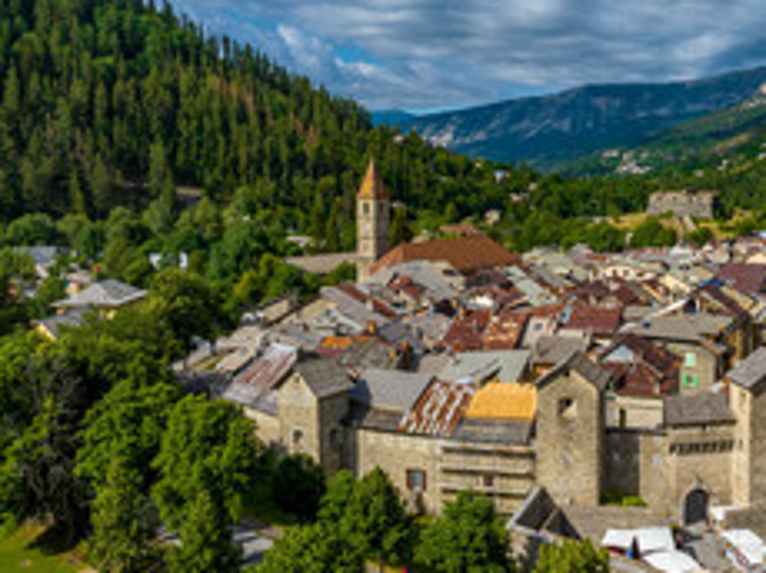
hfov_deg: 45.4
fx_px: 862
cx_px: 616
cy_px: 210
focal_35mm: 39
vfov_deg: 36.5
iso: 200
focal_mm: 12.3
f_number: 11
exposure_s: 1/400
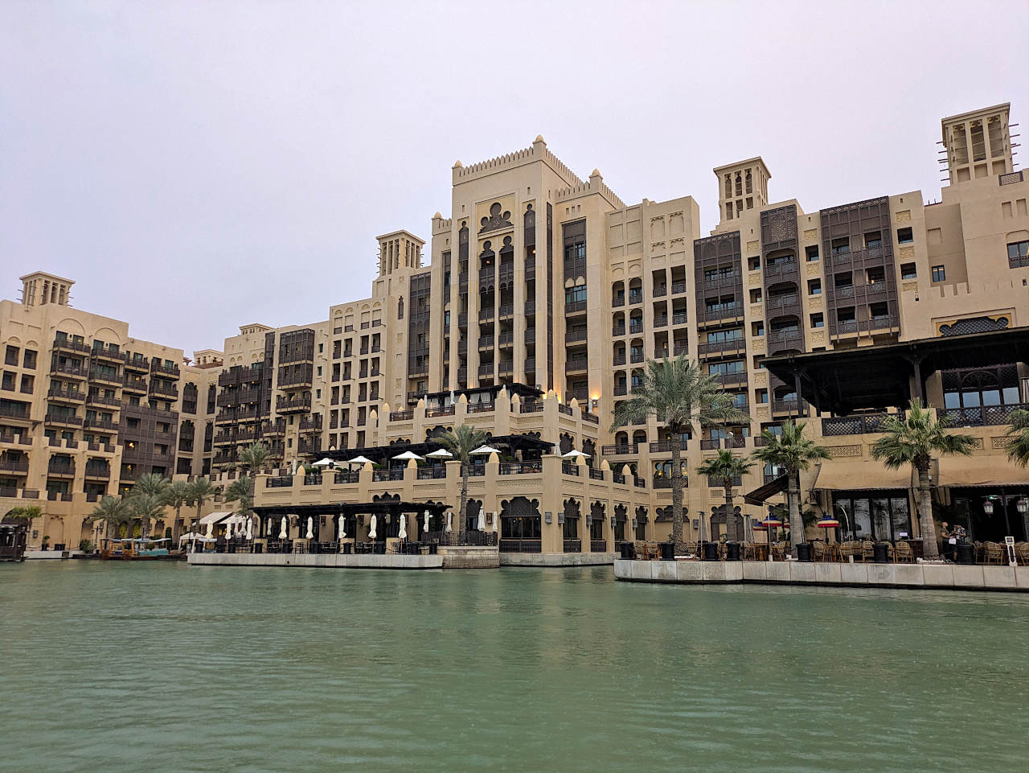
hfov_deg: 69.4
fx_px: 743
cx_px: 514
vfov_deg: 54.9
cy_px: 386
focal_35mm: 25
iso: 98
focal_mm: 5.43
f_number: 1.89
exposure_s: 1/100
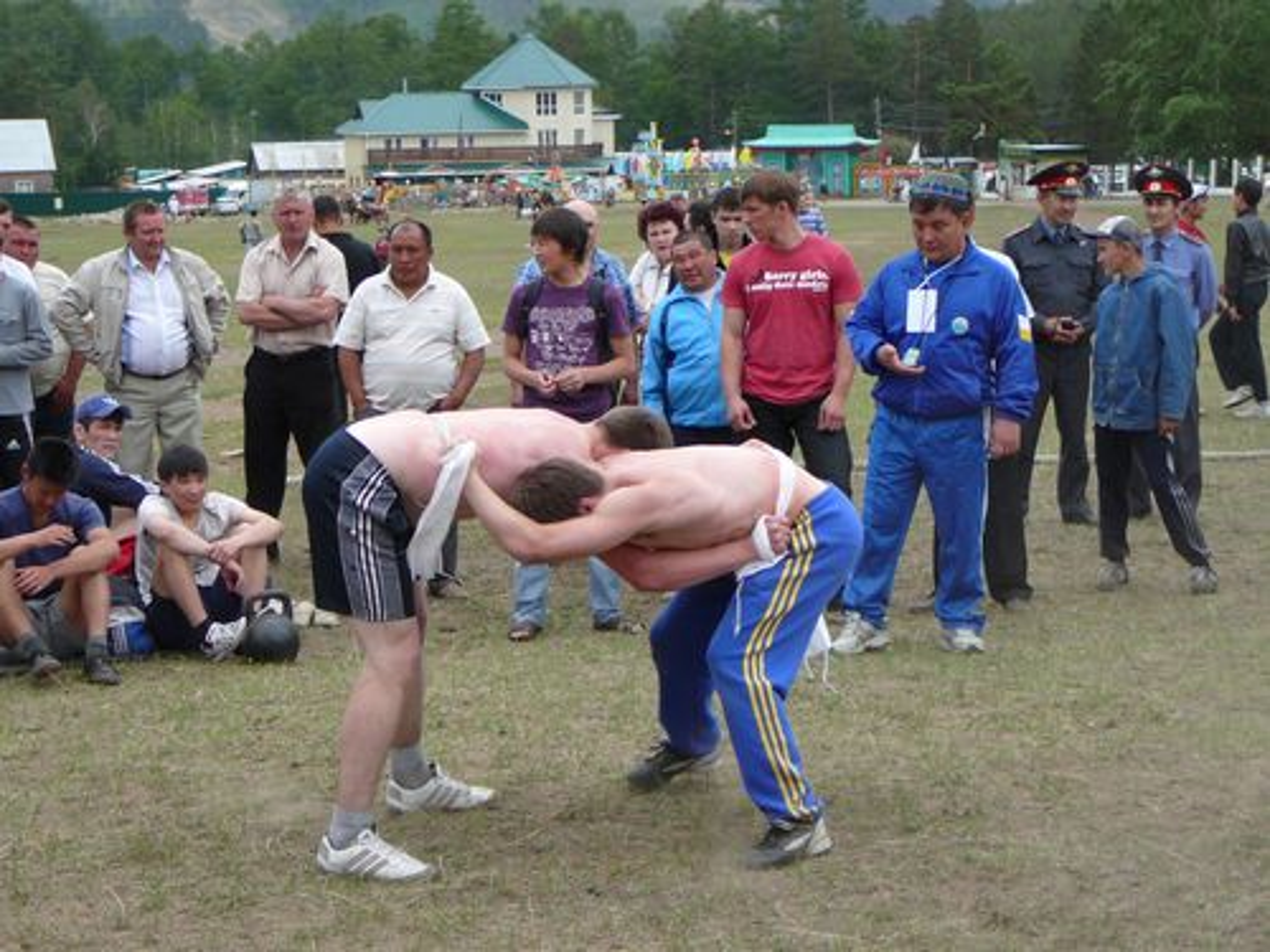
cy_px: 476
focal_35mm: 77
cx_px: 635
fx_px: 2825
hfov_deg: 25.3
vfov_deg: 19.1
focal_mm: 11.5
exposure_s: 1/500
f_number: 3.7
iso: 80
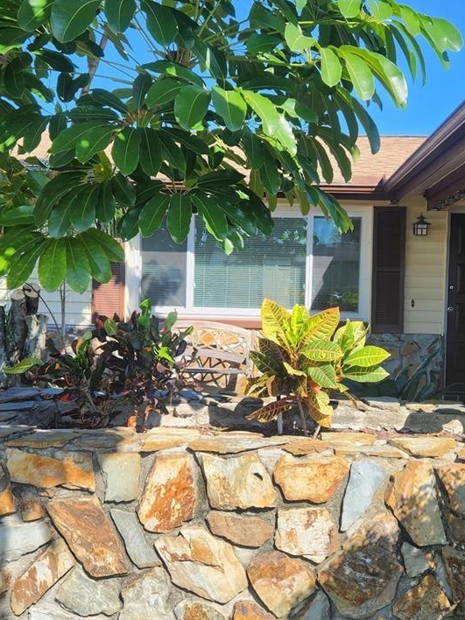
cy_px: 310
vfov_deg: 47.9
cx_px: 286
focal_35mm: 39
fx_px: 699
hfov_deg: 36.6
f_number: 1.8
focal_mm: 5.4
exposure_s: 1/544
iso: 20
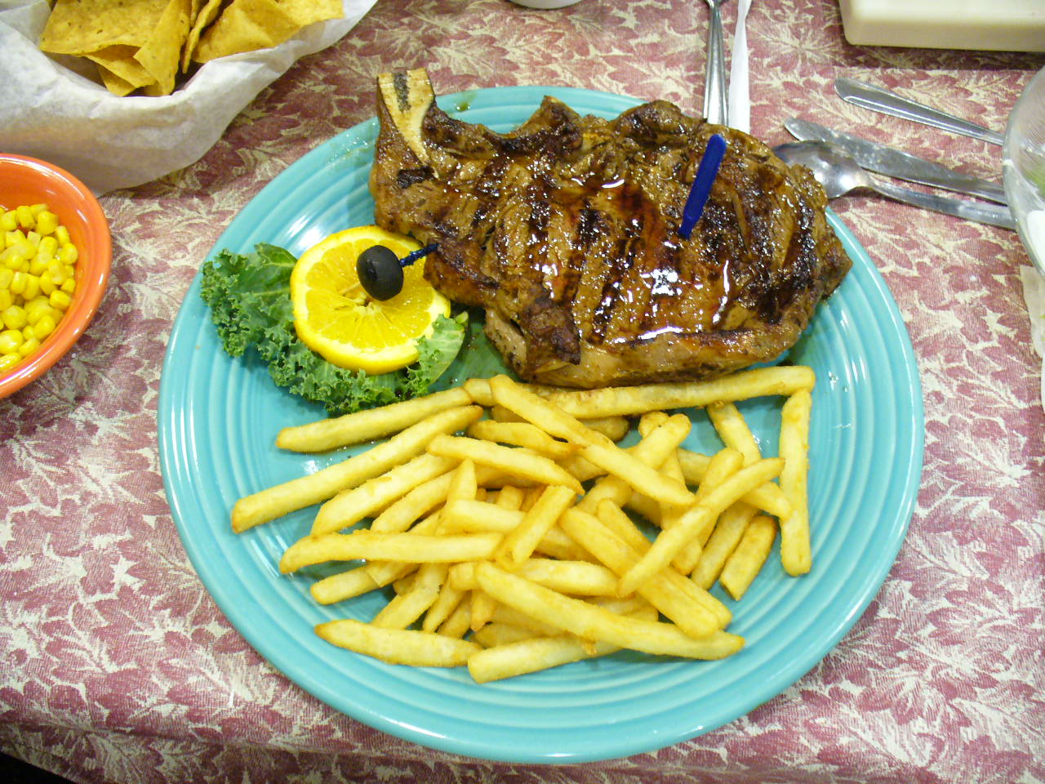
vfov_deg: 38.7
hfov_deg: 50.1
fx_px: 1117
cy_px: 392
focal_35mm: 37
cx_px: 522
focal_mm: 6.1
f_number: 2.8
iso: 200
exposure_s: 1/10
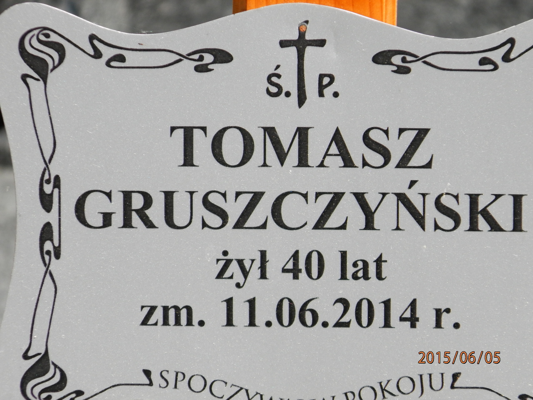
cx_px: 266
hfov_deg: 4.3
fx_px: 7160
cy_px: 200
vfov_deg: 3.2
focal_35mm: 465
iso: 160
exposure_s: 1/250
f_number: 5.7
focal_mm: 83.2
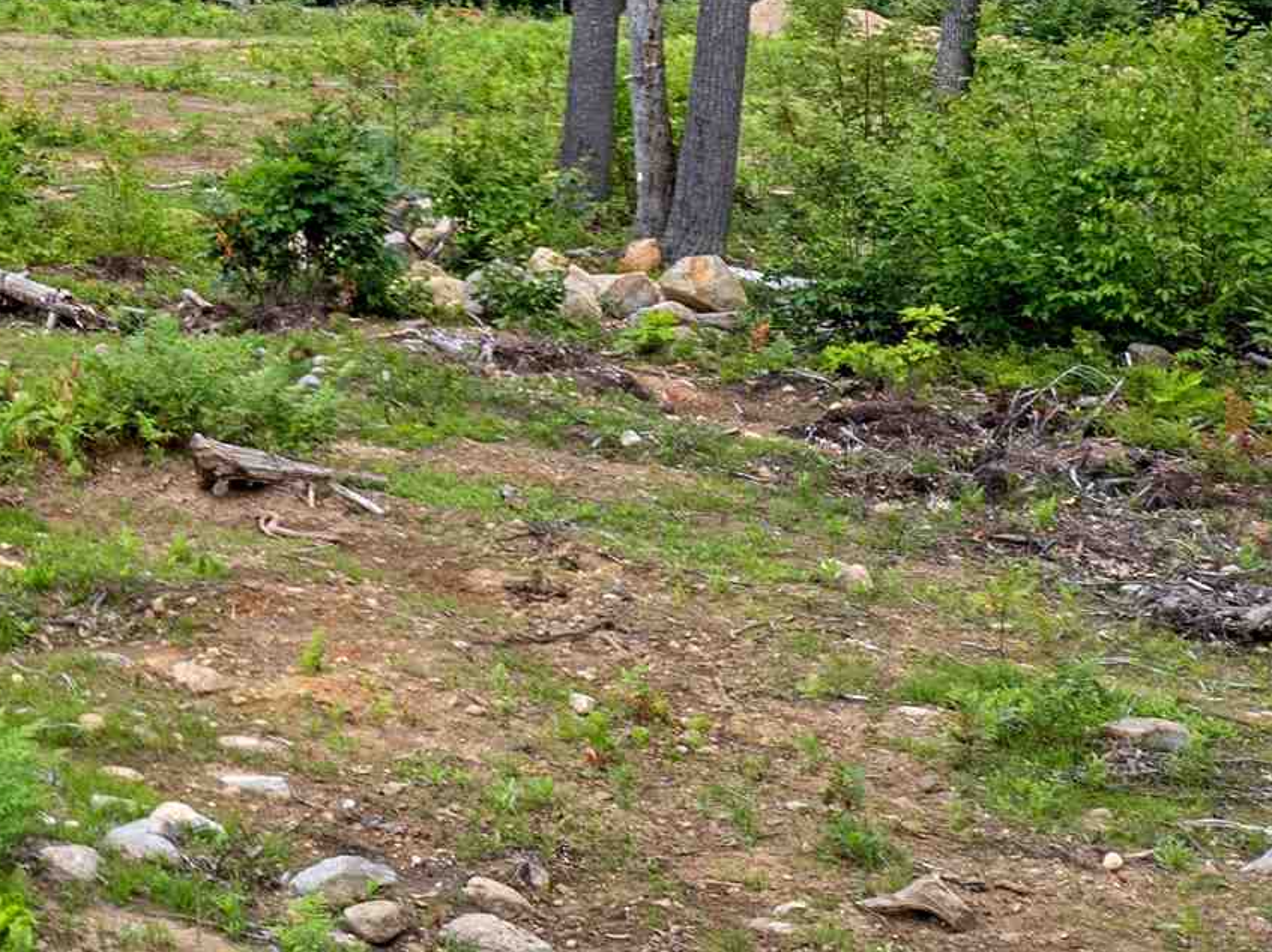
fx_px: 3195
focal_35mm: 87
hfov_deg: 19.4
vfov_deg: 16.4
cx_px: -673
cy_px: -131
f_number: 2.8
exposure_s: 1/1250
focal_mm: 12.29
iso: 180
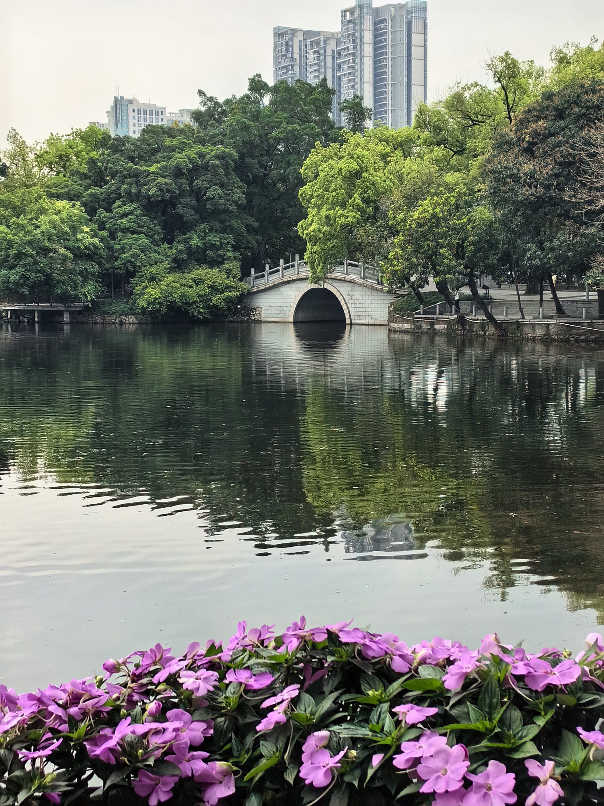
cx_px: 302
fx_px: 1303
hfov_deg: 26.1
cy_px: 403
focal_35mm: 56
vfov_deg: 34.4
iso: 50
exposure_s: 3
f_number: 2
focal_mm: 5.75
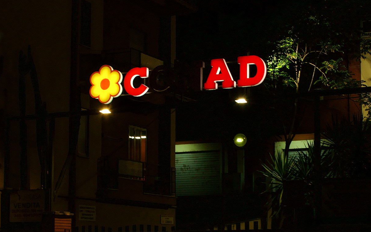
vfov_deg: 15.4
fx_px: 859
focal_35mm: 85
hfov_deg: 24.1
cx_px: 272
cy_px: 135
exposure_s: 1/15
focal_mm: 28
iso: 200
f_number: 8
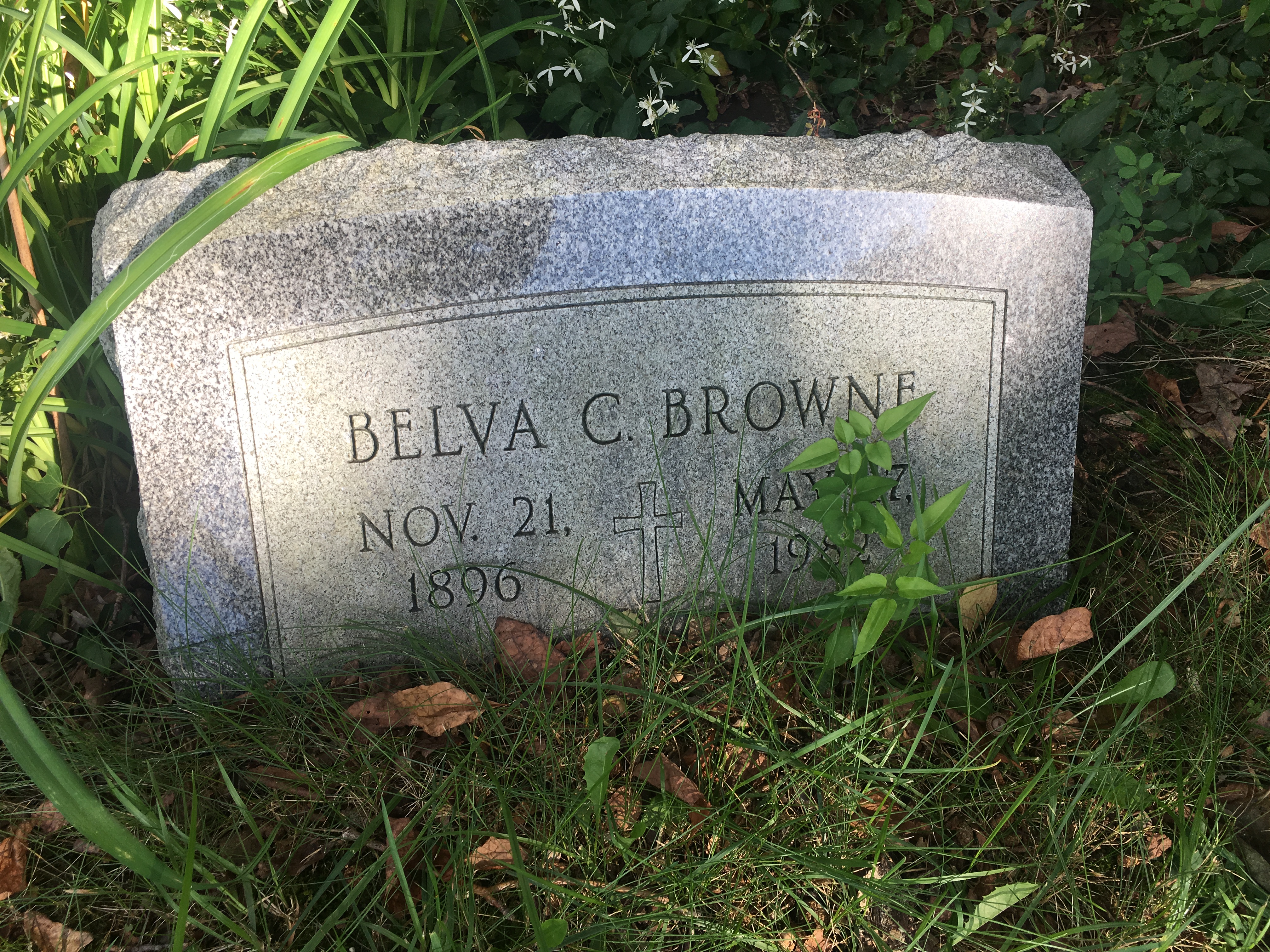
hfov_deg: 61.7
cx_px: 635
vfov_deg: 48.2
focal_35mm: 29
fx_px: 1064
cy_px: 476
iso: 25
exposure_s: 1/196
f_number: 2.2
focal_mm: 4.15
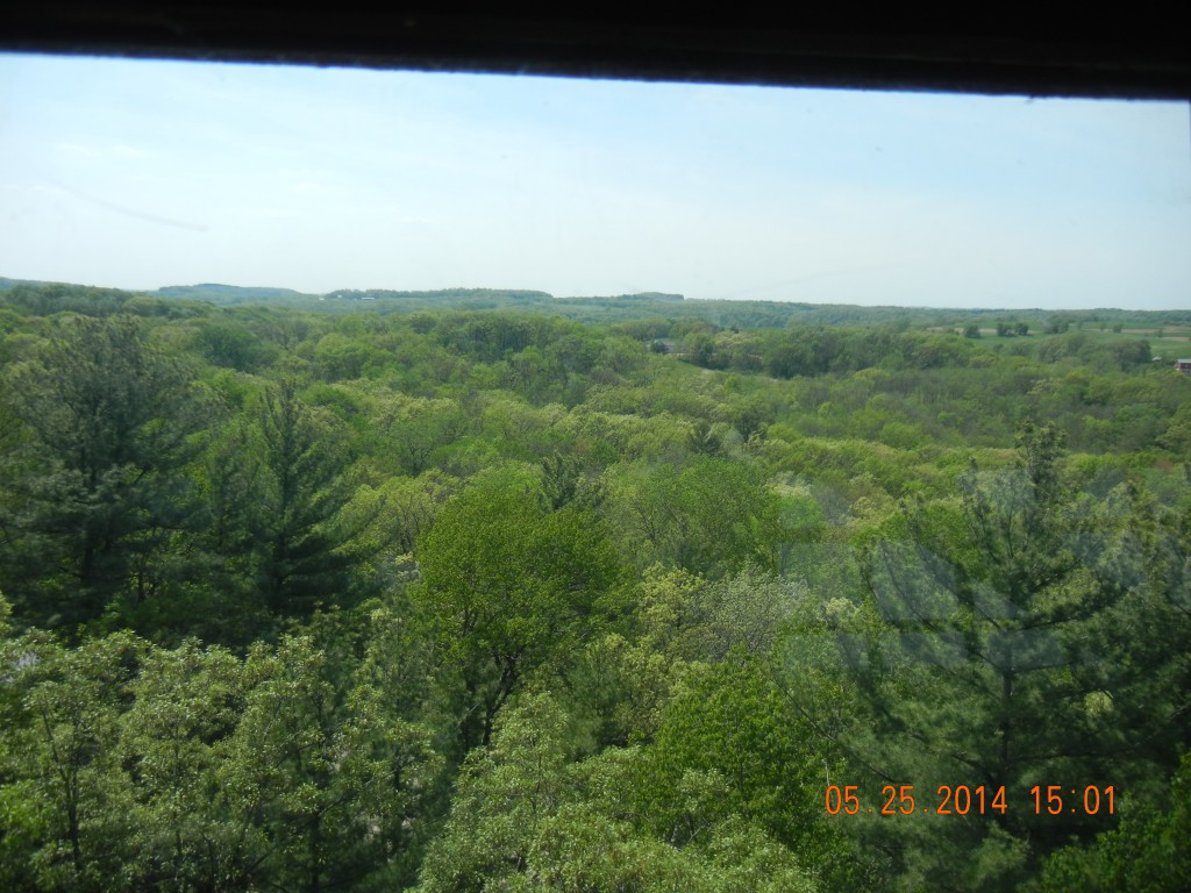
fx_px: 1032
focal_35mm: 30
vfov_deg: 46.8
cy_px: 446
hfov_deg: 60.0
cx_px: 596
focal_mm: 5.4
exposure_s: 1/344
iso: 160
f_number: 7
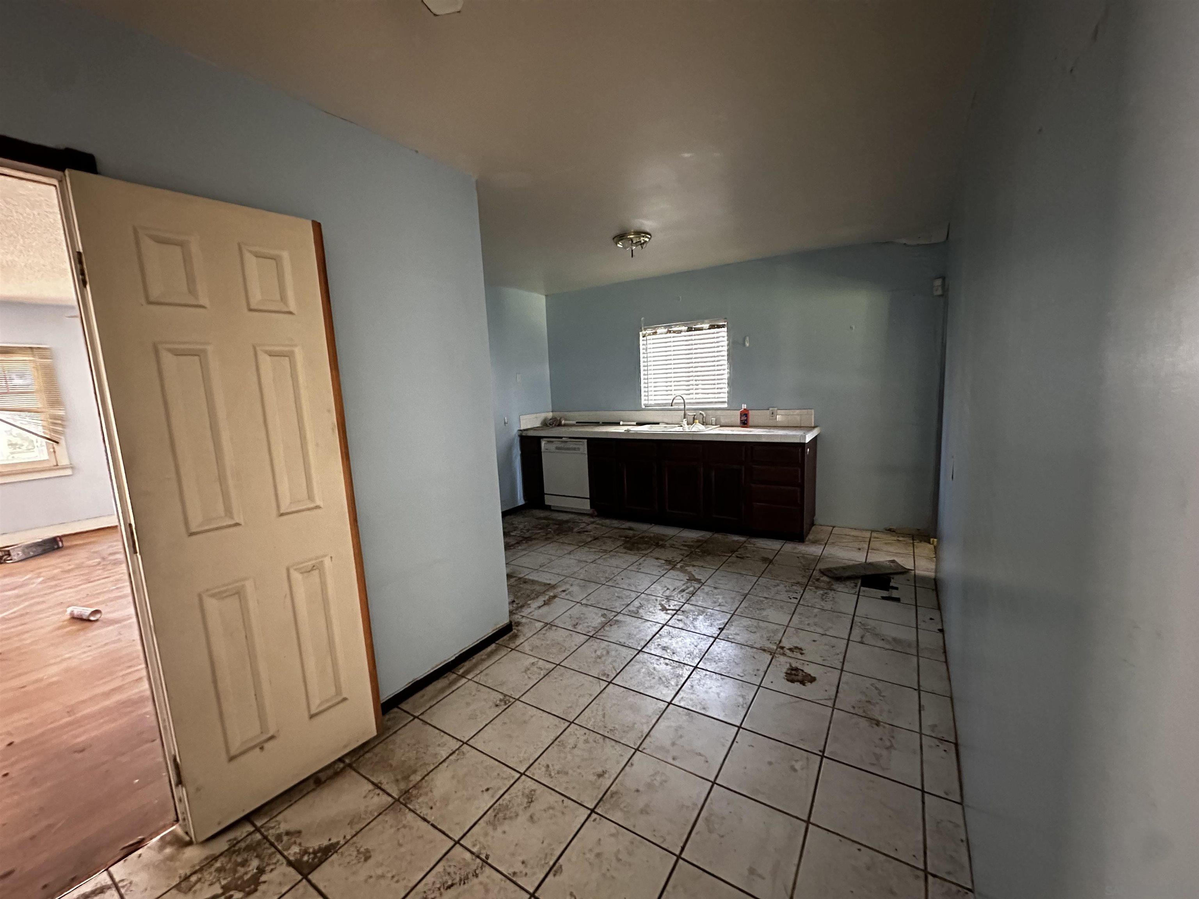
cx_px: 600
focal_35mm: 14
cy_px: 450
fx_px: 485
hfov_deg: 102.1
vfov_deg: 85.7
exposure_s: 1/43
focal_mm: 2.22
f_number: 2.2
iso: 1250
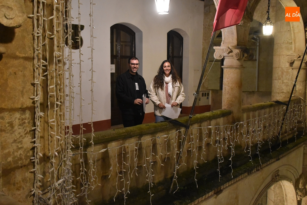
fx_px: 307
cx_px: 154
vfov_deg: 36.9
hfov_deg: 53.1
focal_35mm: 36
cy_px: 102
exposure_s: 1/60
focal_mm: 24
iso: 3600
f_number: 3.8
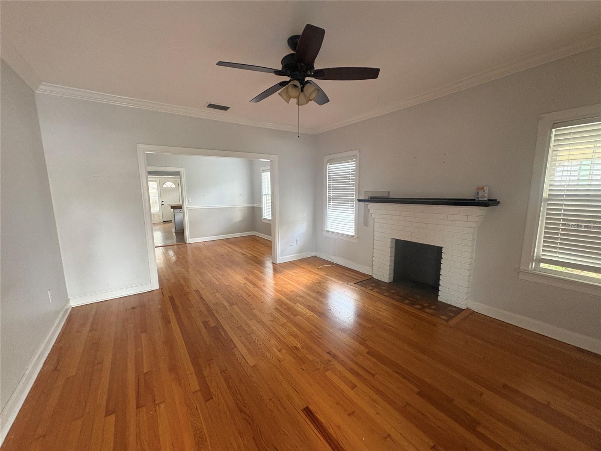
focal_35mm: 14
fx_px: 243
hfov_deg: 102.1
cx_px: 300
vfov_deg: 85.7
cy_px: 226
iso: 400
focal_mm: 2.22
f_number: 2.2
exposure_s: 1/60
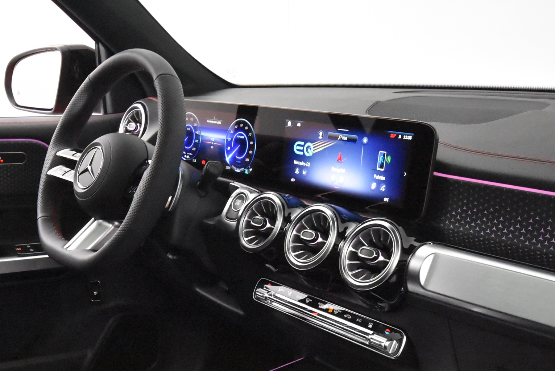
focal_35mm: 49
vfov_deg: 27.0
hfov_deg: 40.0
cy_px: 300
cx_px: 207
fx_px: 756
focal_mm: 20
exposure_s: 1/60
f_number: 5.6
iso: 12800
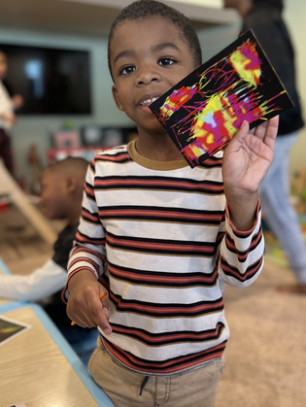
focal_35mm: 31
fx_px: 365
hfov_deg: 45.5
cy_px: 226
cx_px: 167
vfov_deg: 58.2
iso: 200
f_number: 1.5
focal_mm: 5.7
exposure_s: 1/60
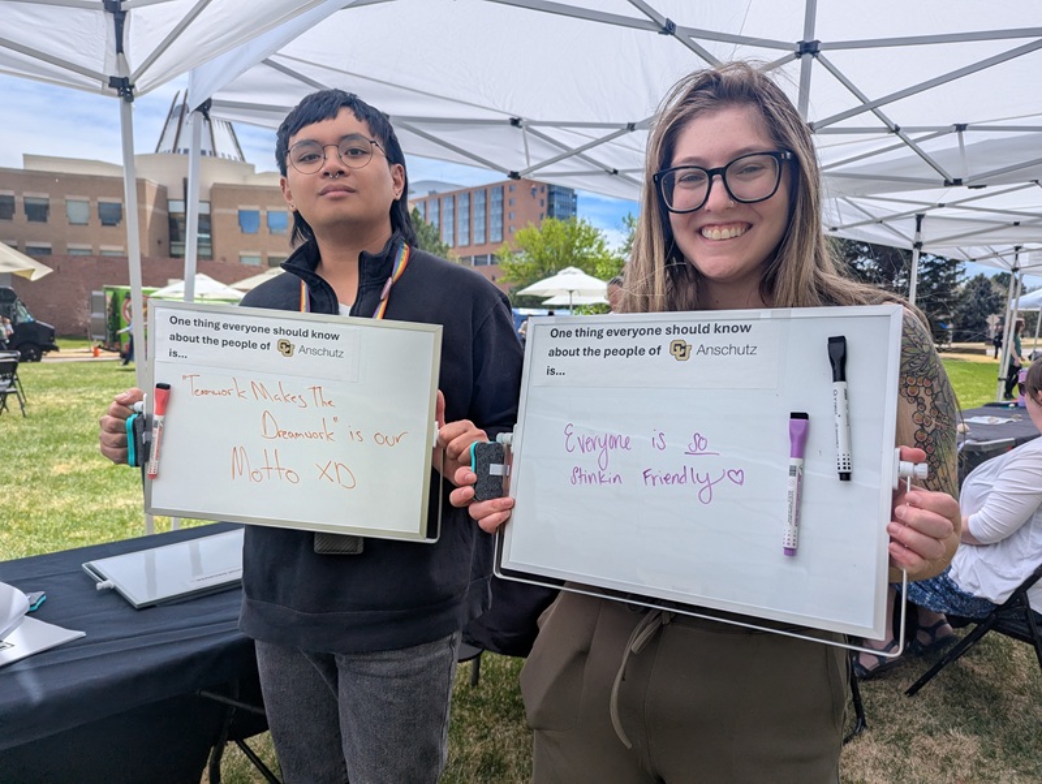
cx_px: 521
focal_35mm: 24
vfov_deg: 56.9
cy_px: 392
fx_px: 723
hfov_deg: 71.5
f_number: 1.85
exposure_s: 1/2358
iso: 49
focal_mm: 6.81
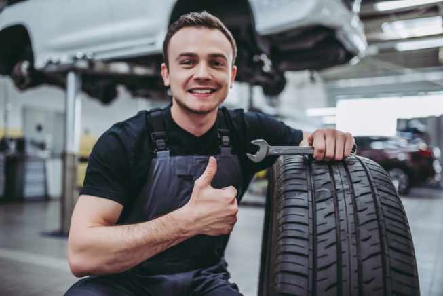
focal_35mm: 35
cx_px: 222
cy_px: 148
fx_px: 431
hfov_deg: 54.4
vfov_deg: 37.9
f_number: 2
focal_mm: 35
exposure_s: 1/500
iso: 640
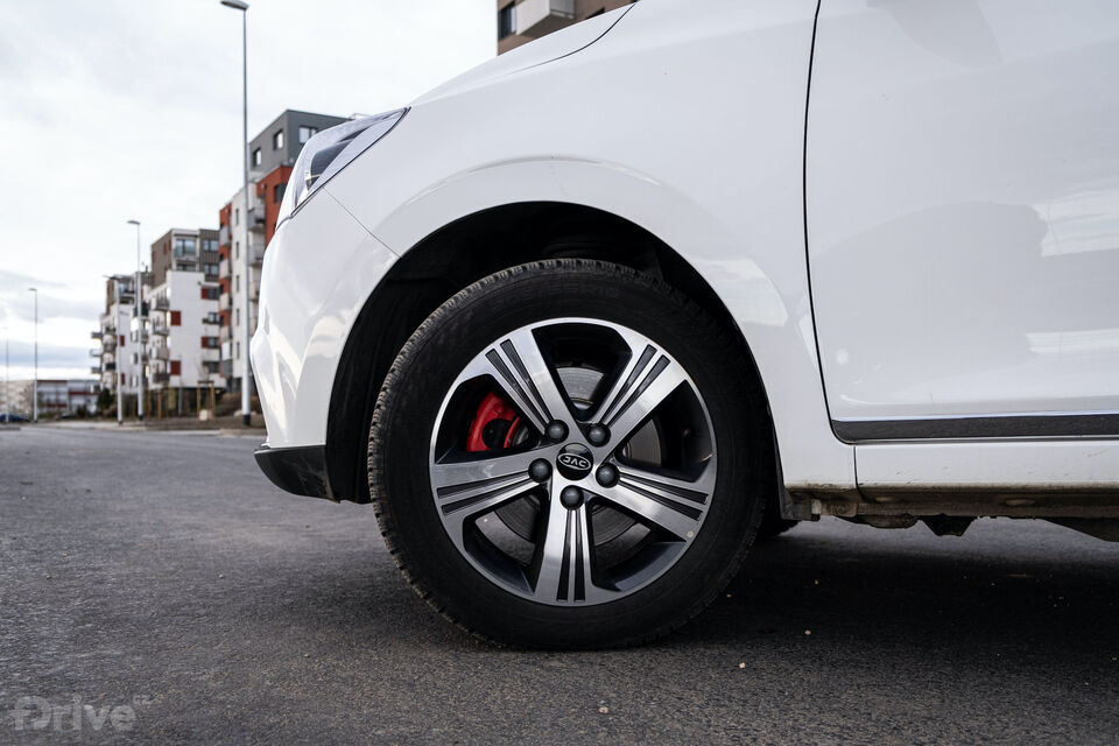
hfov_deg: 60.3
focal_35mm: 31
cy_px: 373
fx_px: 964
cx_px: 560
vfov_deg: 42.3
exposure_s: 1/640
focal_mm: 20.5
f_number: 3.2
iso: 400
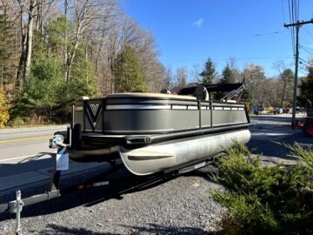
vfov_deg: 53.1
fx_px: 235
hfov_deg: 67.3
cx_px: 156
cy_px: 118
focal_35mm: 26
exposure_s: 1/1590
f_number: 1.6
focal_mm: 5.96
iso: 50
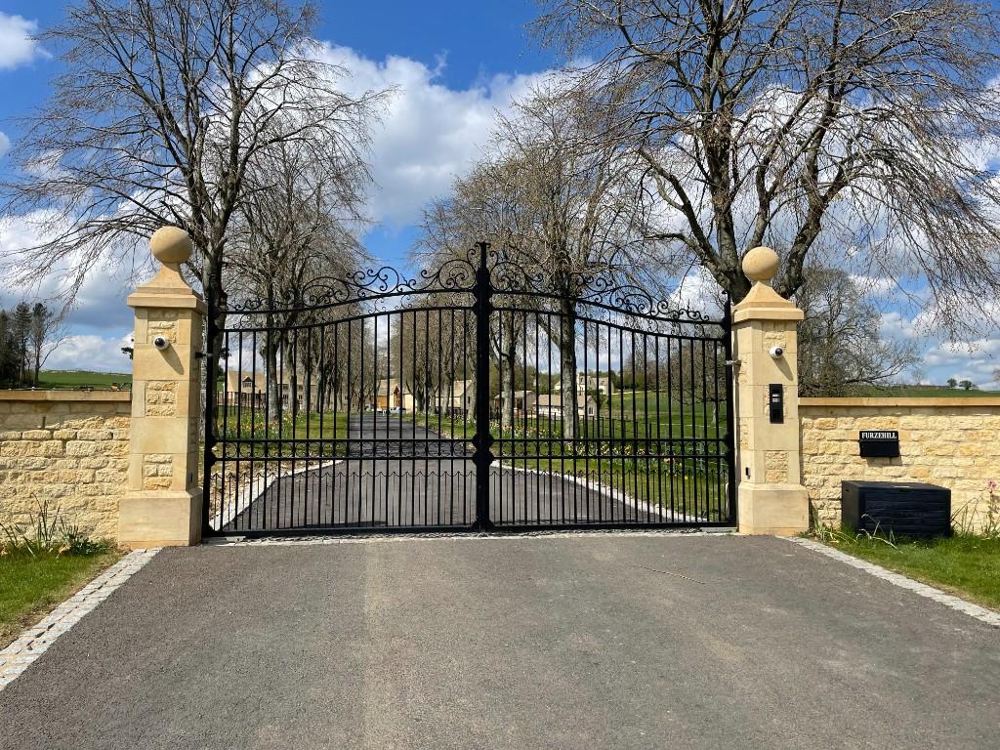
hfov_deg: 67.3
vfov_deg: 53.1
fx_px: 751
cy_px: 375
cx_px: 500
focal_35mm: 26
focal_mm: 4.2
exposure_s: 1/4831
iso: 32
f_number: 1.6
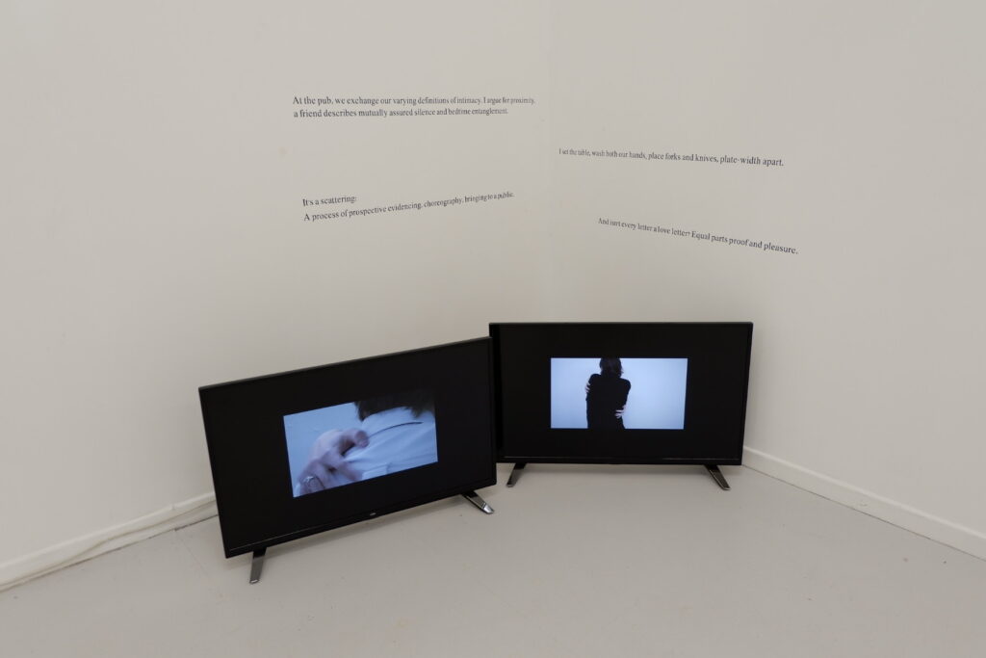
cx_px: 493
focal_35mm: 24
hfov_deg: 73.7
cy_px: 329
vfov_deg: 53.1
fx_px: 657
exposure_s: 1/30
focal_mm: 16
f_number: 3.5
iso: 200
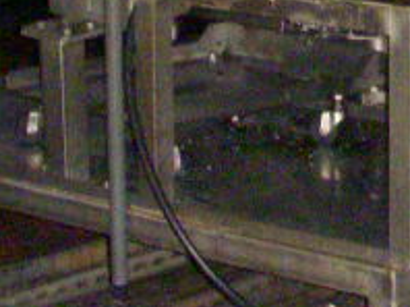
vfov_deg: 7.3
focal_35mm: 197
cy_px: -226
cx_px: 727
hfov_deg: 9.6
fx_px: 2330
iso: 800
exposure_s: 1/250
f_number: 3.3
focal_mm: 6.3
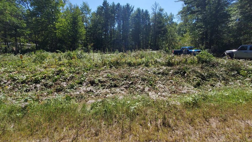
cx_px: 126
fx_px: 100
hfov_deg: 103.0
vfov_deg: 70.1
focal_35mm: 15
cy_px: 60
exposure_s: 1/857
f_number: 2.2
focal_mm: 1.8
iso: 50
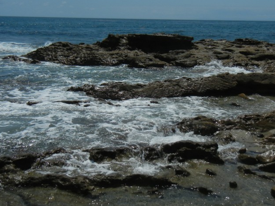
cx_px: 148
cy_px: 99
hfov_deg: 38.9
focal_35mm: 49
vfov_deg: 29.7
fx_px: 389
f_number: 7
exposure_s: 1/1479
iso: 160
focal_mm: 5.4
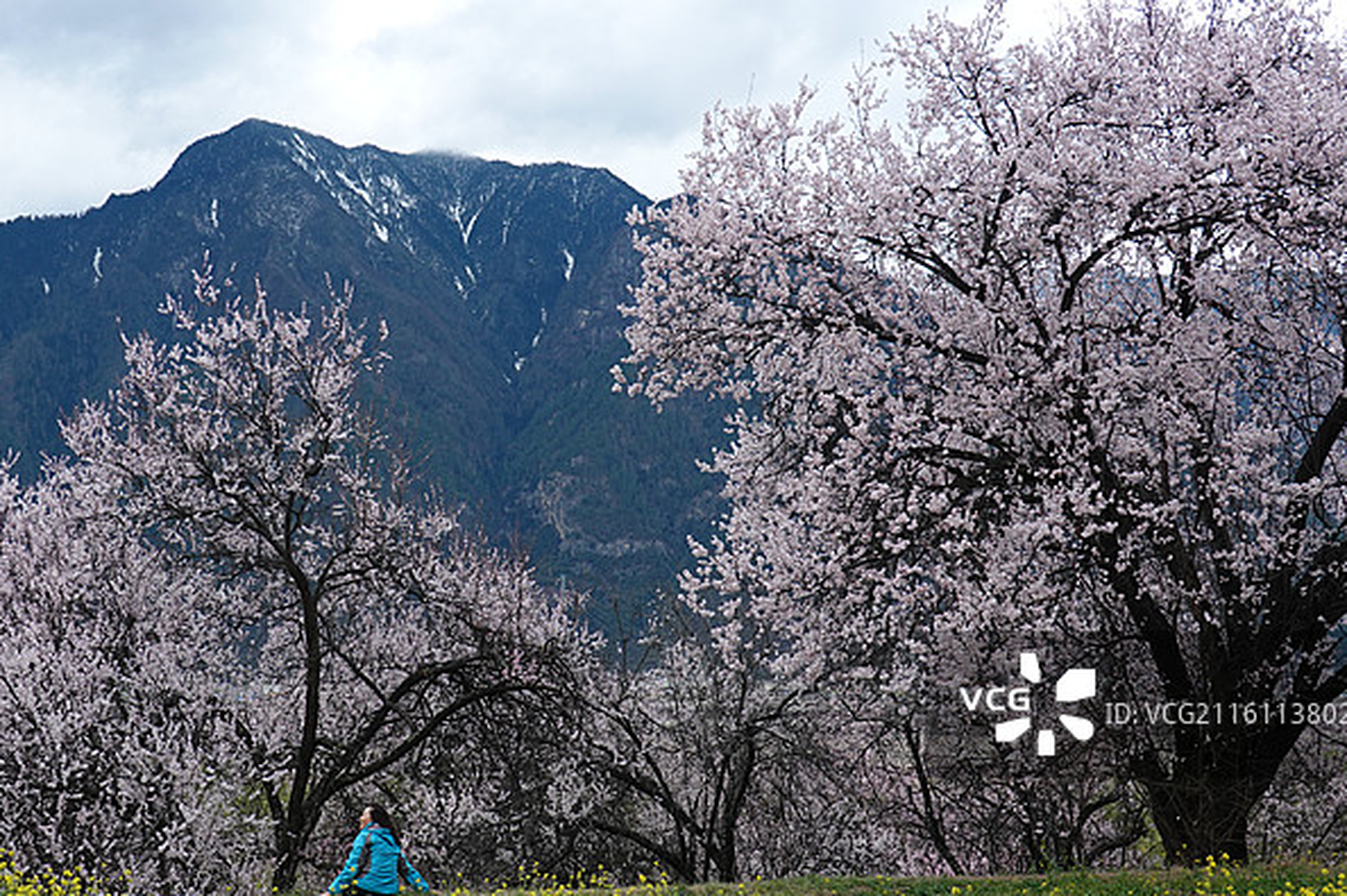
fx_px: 2318
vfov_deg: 21.9
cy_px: 423
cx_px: 524
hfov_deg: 32.3
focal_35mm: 62
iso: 125
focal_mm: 17.19
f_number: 5
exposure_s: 1/200
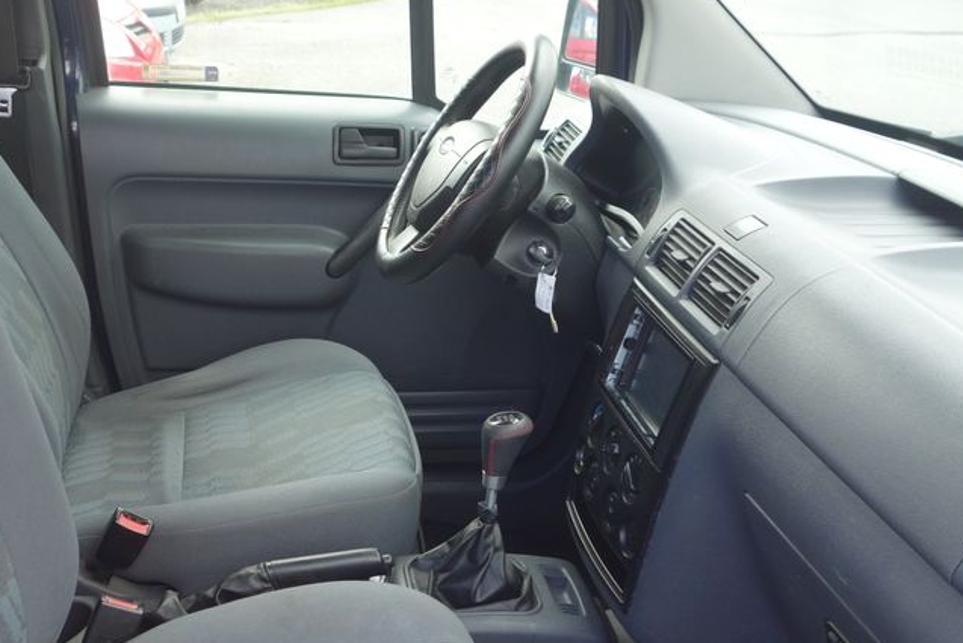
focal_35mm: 45
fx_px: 1204
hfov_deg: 43.5
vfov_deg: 29.9
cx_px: 404
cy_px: 293
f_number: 2.8
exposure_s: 1/100
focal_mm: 10.4
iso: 125
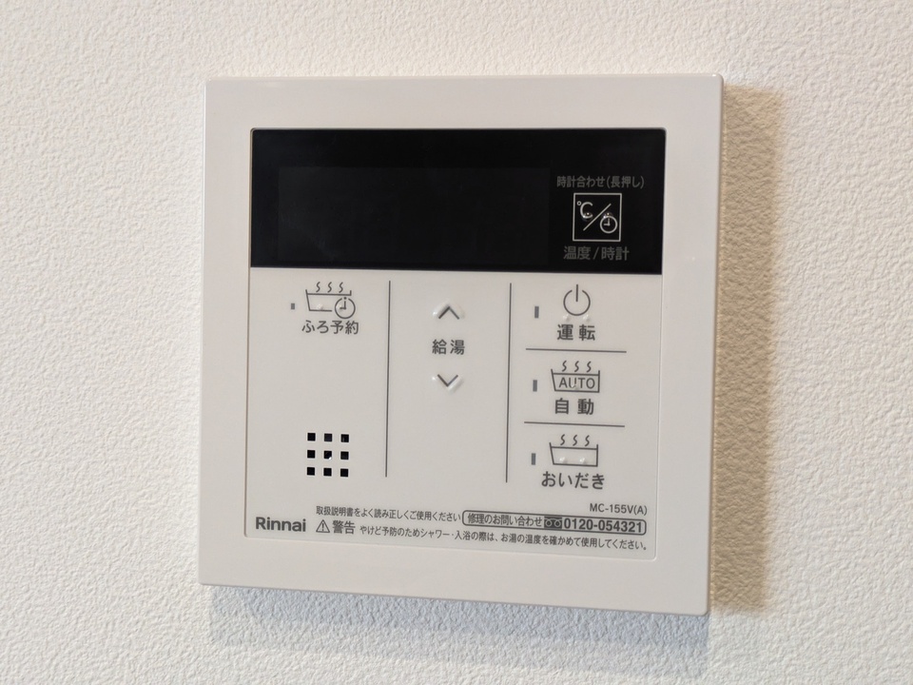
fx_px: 1345
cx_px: 456
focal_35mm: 51
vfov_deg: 28.6
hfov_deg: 37.5
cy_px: 342
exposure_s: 1/120
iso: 306
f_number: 1.89
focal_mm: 5.43
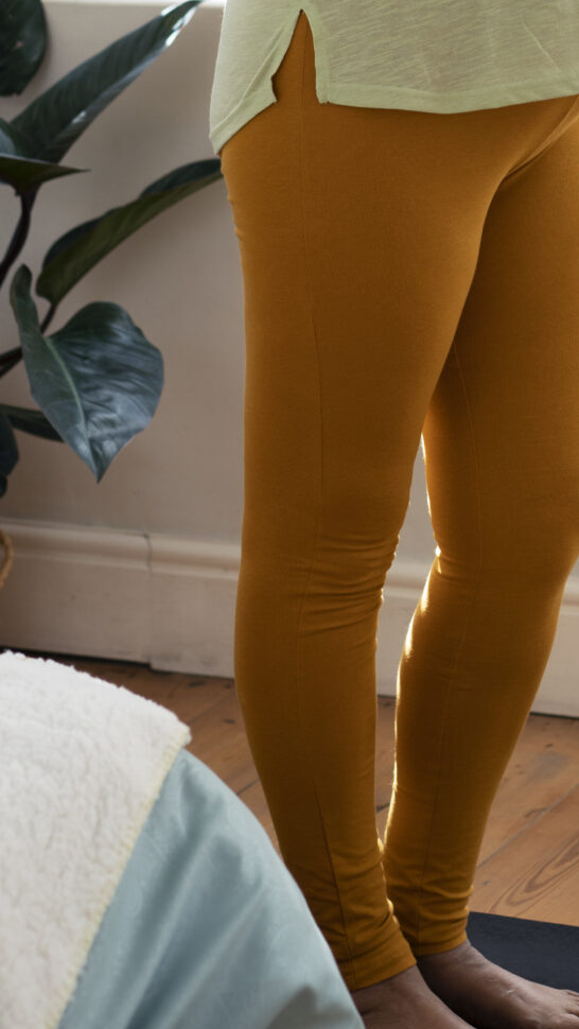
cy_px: -122
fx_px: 4146
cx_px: 540
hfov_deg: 8.0
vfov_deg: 13.8
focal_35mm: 152
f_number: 3.5
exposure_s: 1/160
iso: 320
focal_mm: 55
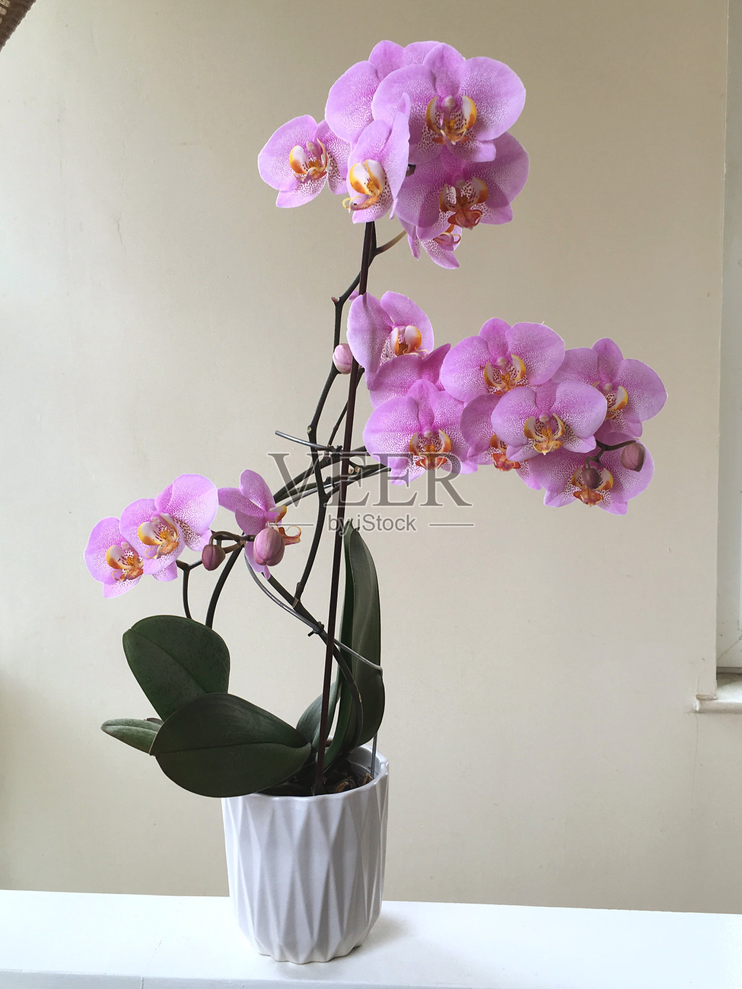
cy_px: 494
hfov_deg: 48.2
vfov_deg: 61.7
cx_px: 371
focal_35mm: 29
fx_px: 829
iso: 25
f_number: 2.2
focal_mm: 4.15
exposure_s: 1/101
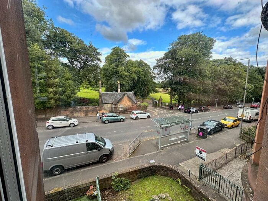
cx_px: 134
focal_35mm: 14
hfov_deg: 102.1
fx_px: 108
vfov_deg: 85.7
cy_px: 100
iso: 40
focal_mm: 2.22
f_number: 2.2
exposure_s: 1/260
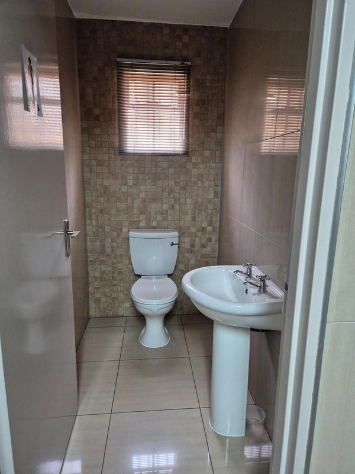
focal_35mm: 23
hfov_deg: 58.9
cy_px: 237
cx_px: 178
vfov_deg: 73.9
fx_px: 314
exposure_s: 1/100
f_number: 1.8
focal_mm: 5.4
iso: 400
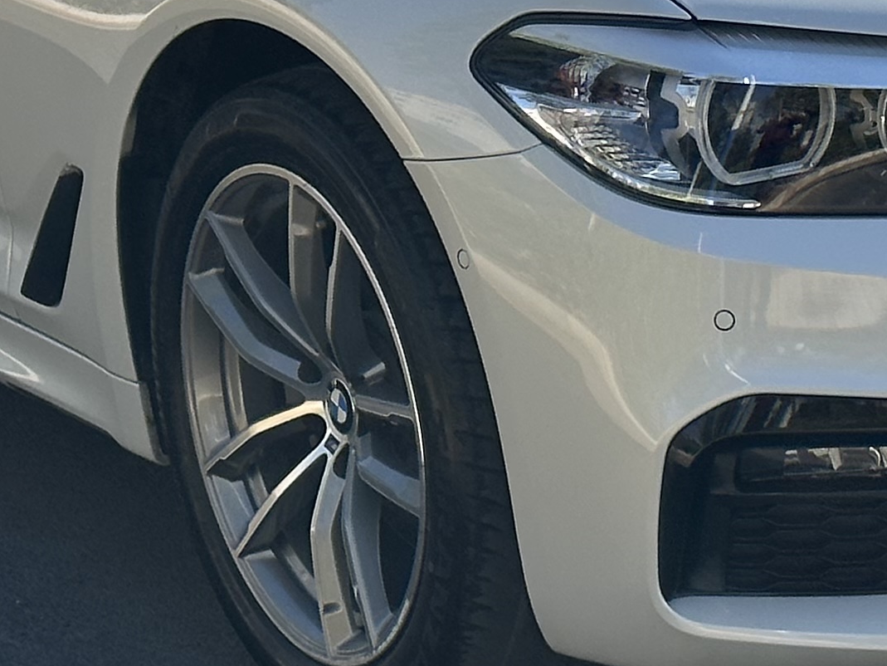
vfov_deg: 8.2
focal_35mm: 181
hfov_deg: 10.9
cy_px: -32
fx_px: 4638
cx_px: 623
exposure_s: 1/3257
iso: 64
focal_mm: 6.86
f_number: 1.78
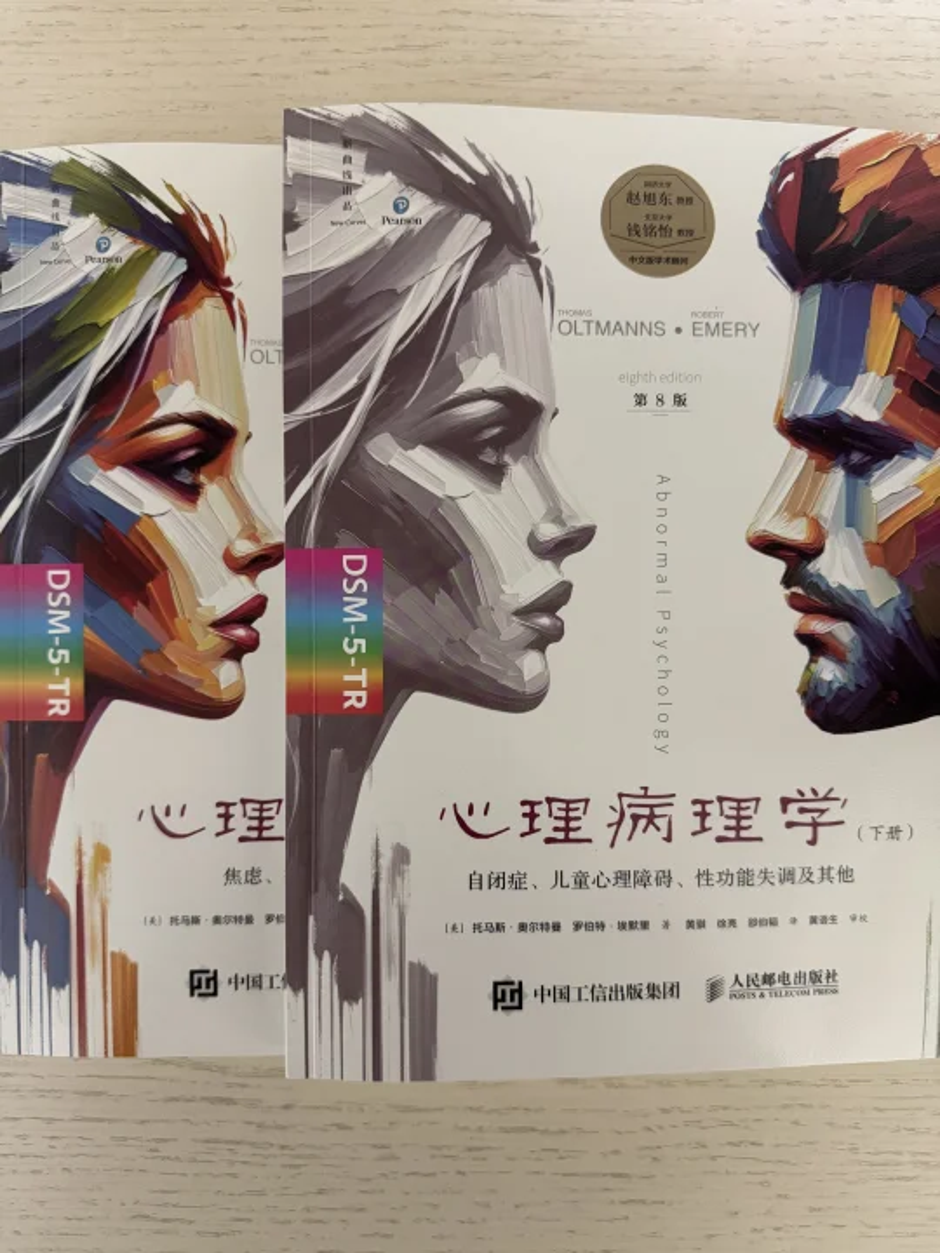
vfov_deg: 71.6
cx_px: 470
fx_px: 869
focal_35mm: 24
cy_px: 626
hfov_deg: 56.8
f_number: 1.78
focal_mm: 6.76
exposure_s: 1/60
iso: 500
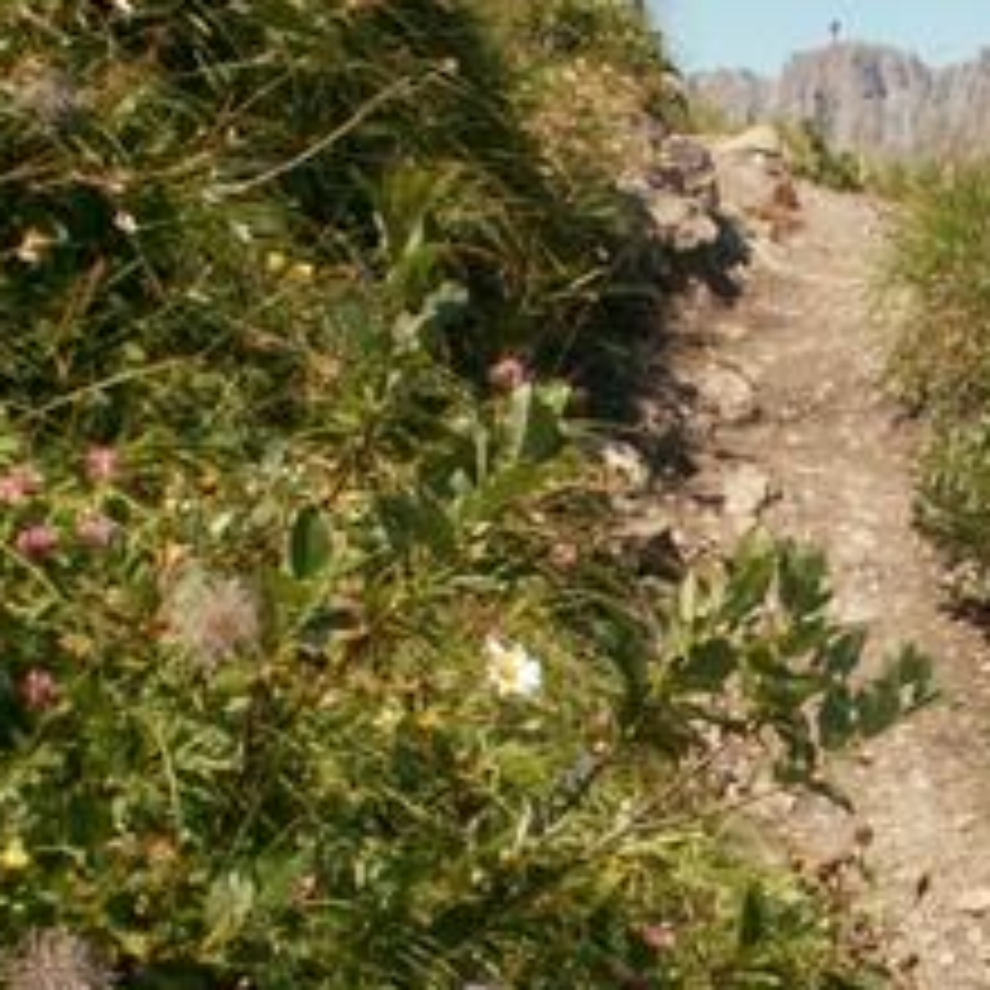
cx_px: 864
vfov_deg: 19.3
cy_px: 567
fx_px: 2912
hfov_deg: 19.0
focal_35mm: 90
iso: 50
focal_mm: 5.86
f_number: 6.3
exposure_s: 1/160
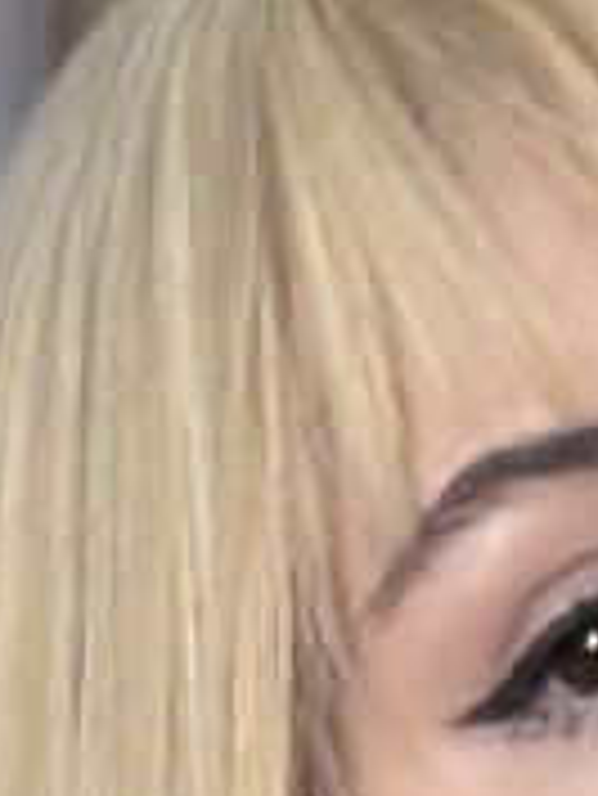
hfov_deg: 8.8
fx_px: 3819
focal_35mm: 166
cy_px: 1147
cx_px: 764
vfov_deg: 11.5
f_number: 1.9
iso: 100
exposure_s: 1/50
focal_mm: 2.69
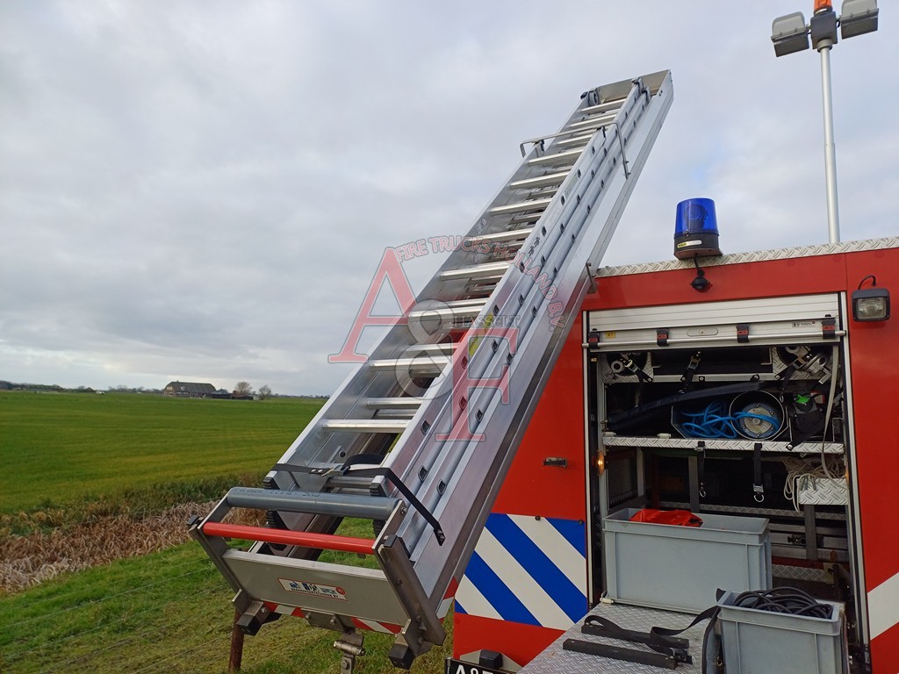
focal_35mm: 25
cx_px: 450
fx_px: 649
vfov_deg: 54.9
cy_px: 337
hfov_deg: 69.4
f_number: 1.8
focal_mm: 4.65
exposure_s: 1/404
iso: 50
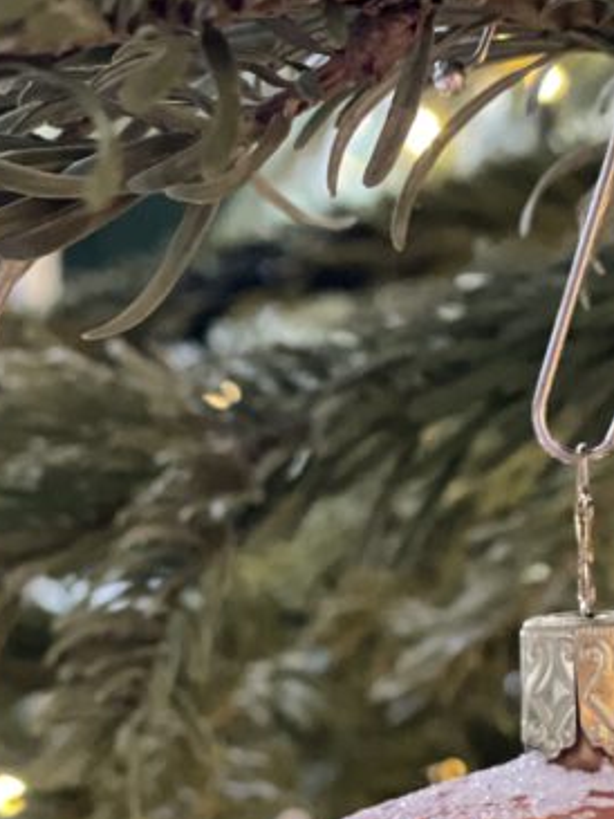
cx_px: 471
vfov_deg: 13.4
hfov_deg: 10.1
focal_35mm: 146
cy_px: 709
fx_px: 3451
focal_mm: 6
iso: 320
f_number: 2
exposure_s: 1/36
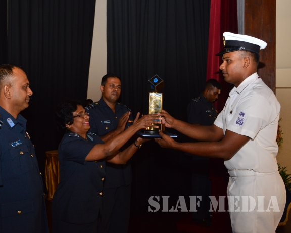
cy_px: 117
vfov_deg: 36.5
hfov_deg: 44.7
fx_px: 353
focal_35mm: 41
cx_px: 124
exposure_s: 1/60
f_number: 6.3
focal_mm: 24
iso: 800
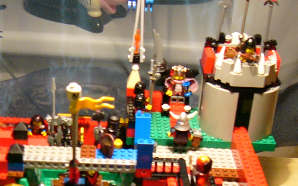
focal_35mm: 82
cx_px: 72
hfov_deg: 24.9
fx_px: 666
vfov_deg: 15.8
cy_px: 151
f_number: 2.8
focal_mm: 5.8
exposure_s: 1/13
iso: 200
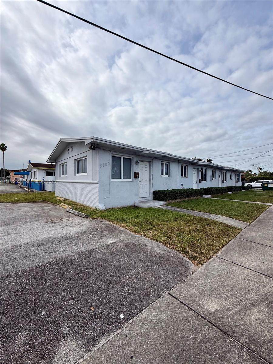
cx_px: 136
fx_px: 147
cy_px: 182
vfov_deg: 102.1
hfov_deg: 85.7
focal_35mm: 14
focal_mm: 2.22
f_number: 2.2
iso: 50
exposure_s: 1/2410
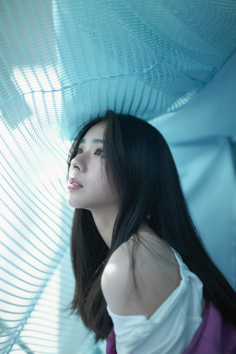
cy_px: 177
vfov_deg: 54.4
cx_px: 118
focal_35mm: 35
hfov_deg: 37.9
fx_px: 344
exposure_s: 1/125
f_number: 1.4
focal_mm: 35
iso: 1600
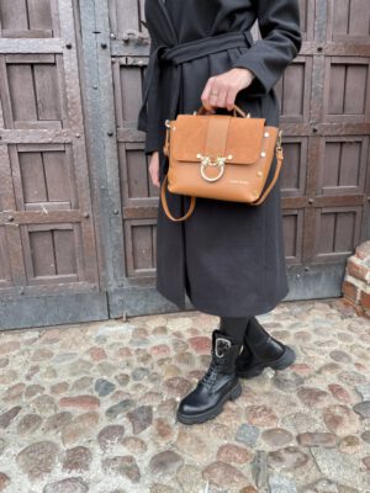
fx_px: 371
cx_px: 185
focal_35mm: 26
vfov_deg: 67.3
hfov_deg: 53.1
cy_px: 246
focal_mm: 4.2
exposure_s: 1/121
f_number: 1.6
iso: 40
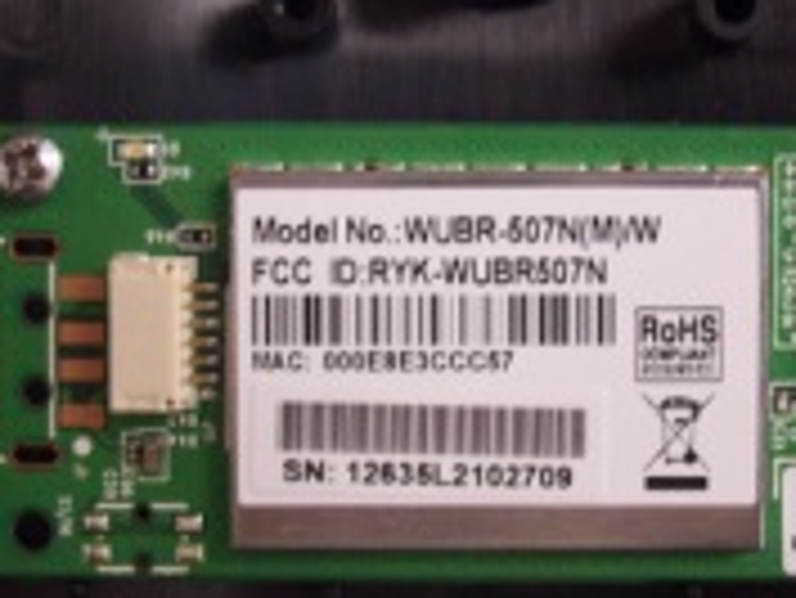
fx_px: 1979
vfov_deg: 17.2
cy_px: 283
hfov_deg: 22.7
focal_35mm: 86
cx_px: 427
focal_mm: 5.7
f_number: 2.9
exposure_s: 1/13
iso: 160
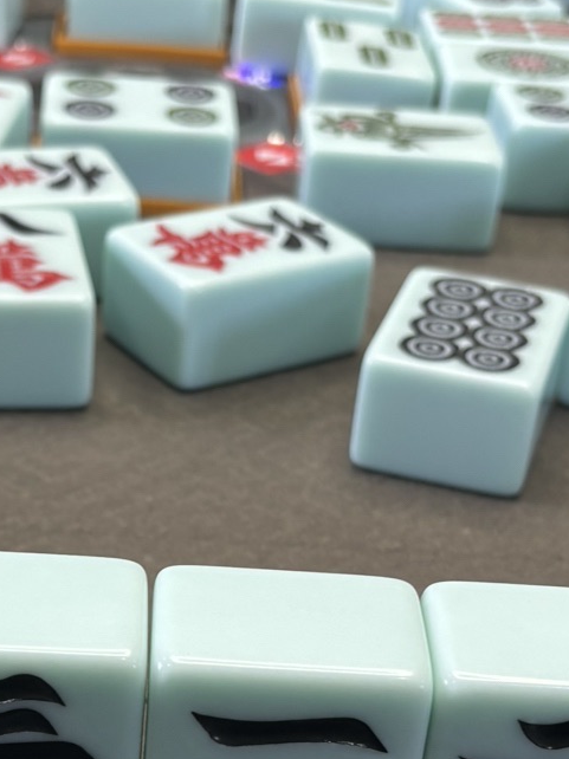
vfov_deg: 23.7
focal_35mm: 81
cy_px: 640
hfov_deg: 18.1
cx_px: 153
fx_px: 1776
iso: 64
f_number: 1.6
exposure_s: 1/121
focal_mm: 5.96
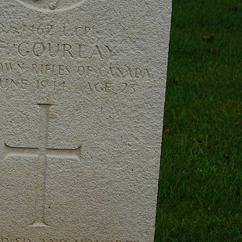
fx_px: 1012
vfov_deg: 13.6
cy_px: 132
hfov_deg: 13.6
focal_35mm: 128
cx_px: 55
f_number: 8
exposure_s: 1/250
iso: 200
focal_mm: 40
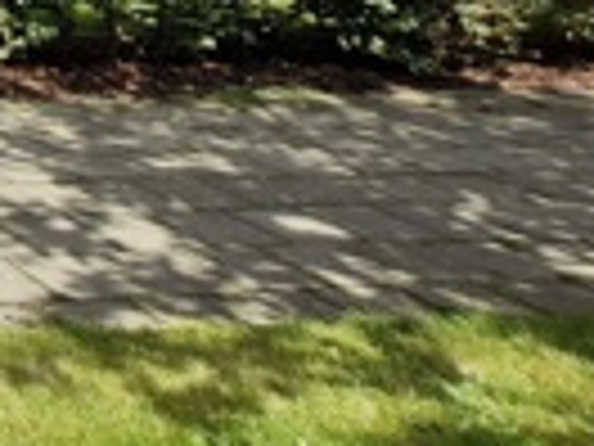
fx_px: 1081
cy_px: -369
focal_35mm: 63
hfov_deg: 17.1
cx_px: -706
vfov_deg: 18.1
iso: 50
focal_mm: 1.74
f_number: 2.2
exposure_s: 1/1464
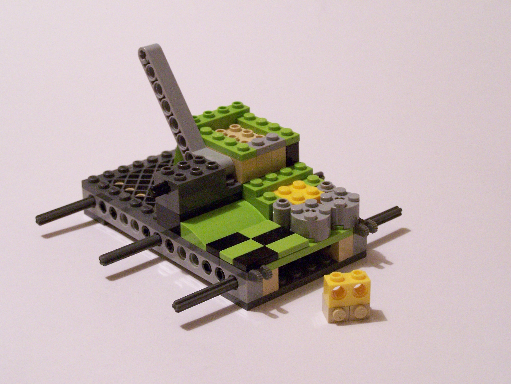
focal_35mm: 75
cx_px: 256
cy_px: 192
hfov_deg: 26.0
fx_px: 1107
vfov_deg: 19.6
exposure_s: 1/15
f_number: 3.2
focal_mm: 12.4
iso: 400
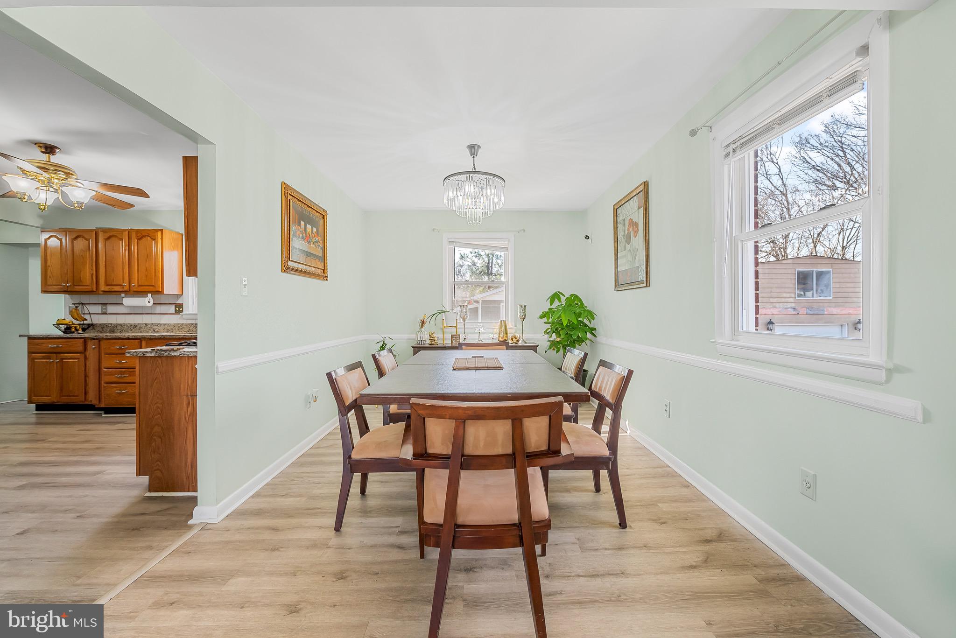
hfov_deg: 104.2
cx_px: 478
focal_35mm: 14
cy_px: 319
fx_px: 372
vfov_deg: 81.3
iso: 250
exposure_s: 1/20
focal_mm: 14
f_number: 9
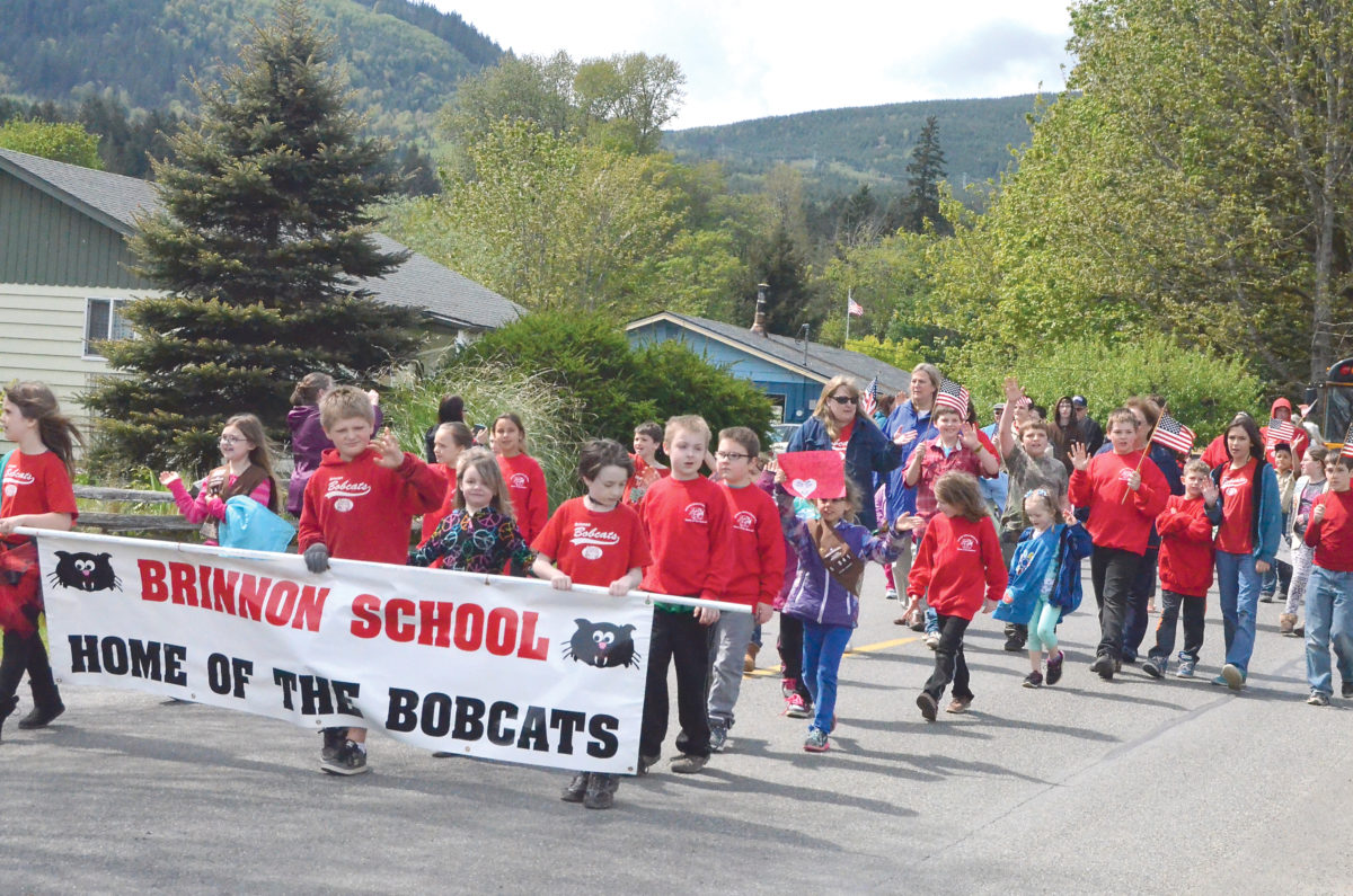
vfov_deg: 21.5
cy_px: 448
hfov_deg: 32.0
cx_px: 676
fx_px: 2363
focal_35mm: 63
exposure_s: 1/3200
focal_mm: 42
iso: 4000
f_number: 7.1
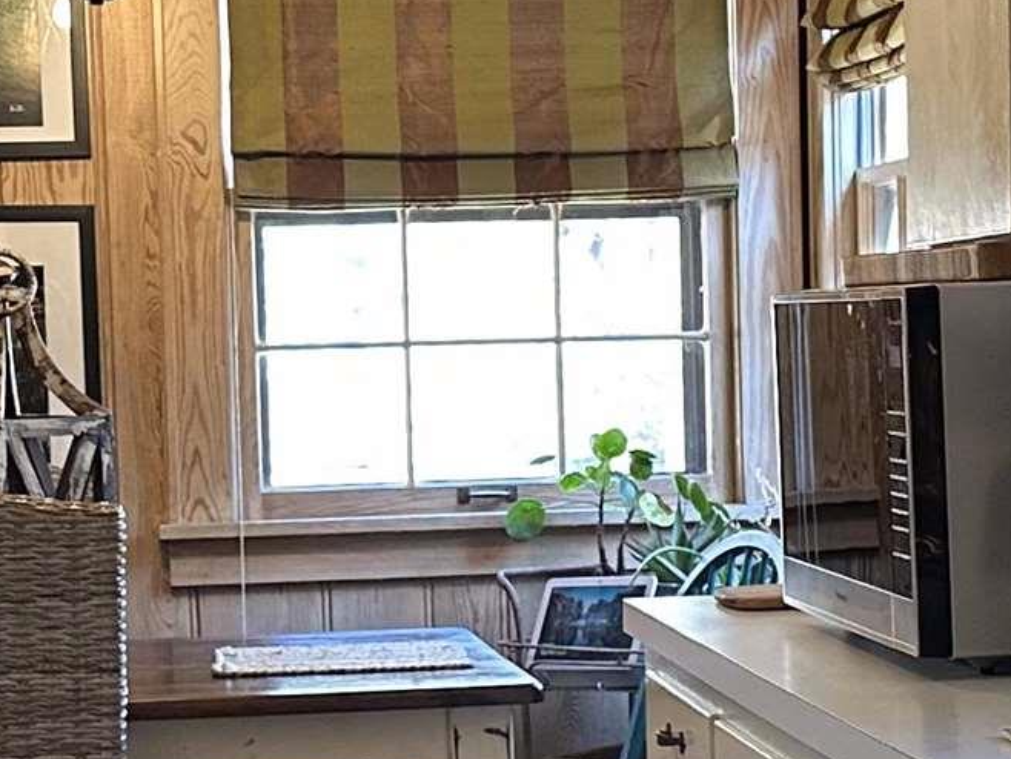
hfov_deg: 17.6
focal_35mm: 112
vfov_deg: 13.2
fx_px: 3272
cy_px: 532
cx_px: 506
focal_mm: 6.86
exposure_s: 1/60
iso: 250
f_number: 1.78
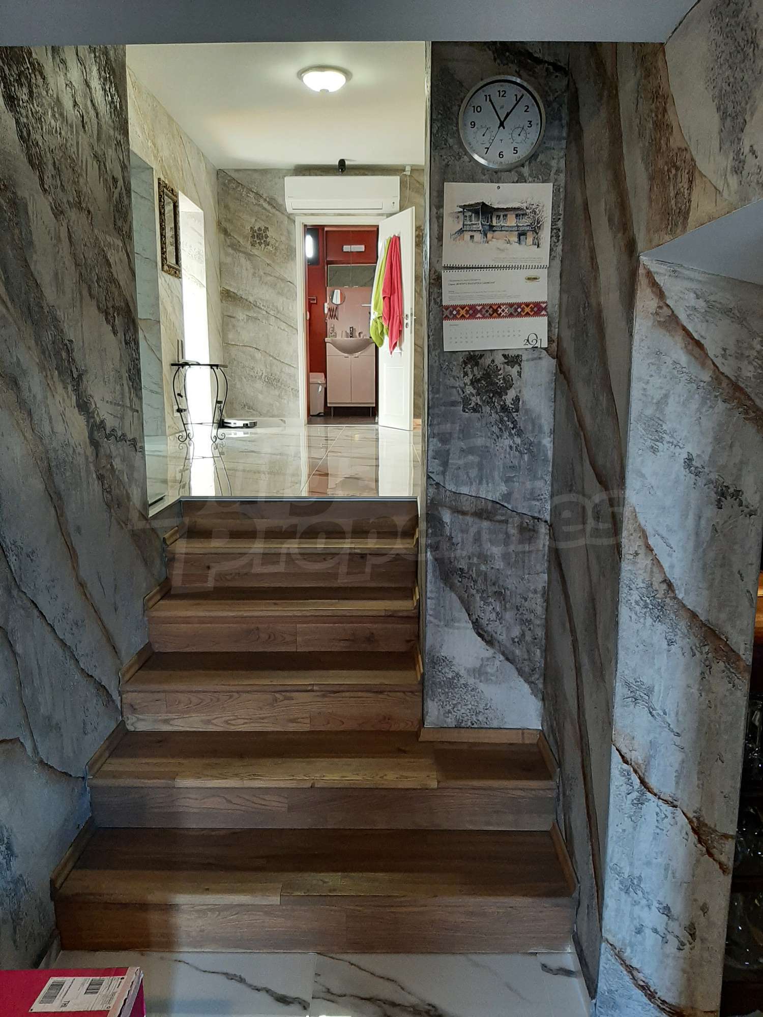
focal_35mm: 26
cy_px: 508
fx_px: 764
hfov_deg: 53.1
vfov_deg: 67.3
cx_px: 382
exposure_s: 1/50
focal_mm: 3.93
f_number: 1.7
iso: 200
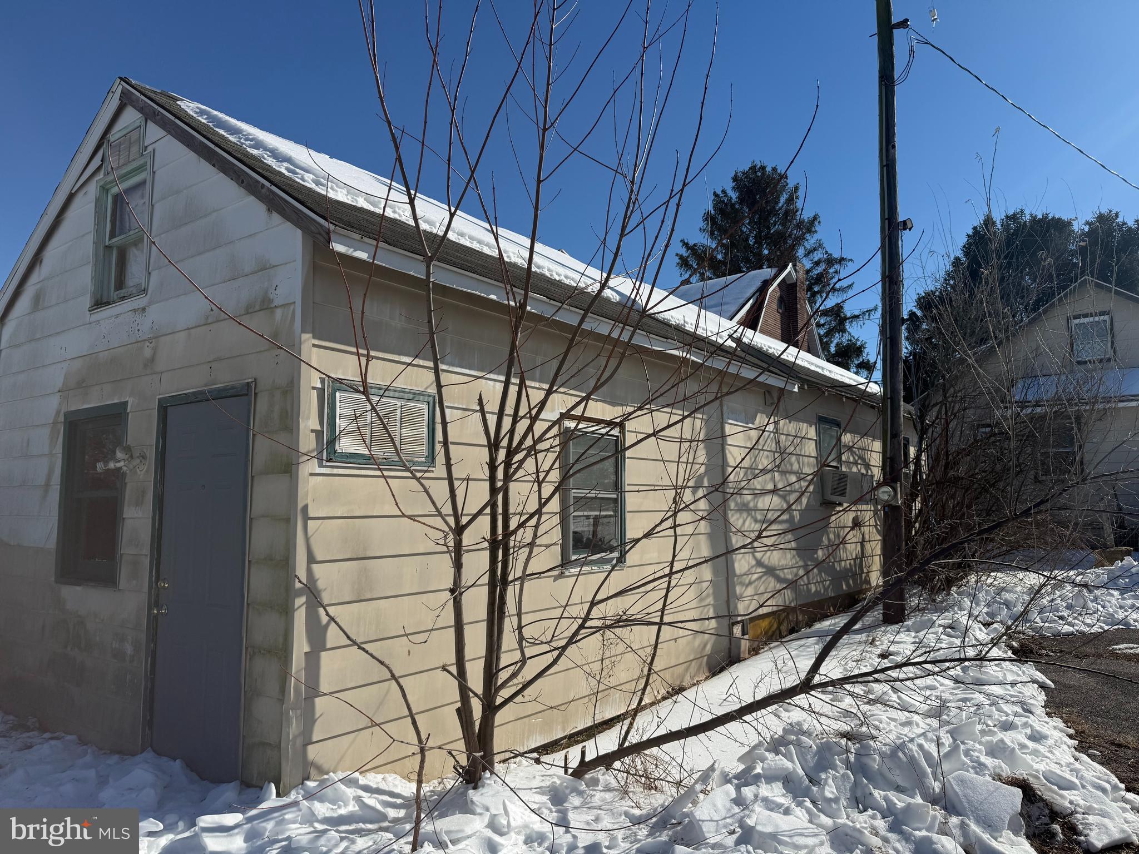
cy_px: 427
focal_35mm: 24
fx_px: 790
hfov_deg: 71.6
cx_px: 570
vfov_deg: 56.8
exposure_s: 1/10309
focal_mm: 6.76
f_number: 1.78
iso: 80
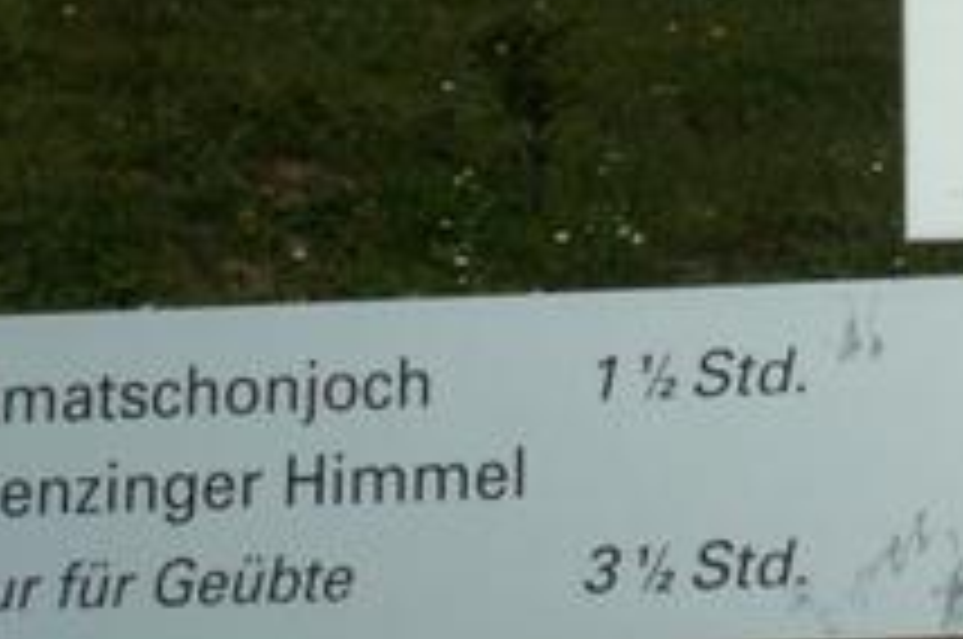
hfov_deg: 12.7
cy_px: 68
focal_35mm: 159
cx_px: 1030
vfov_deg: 8.6
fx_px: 4247
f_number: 8
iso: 50
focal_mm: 8.52
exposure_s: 1/400
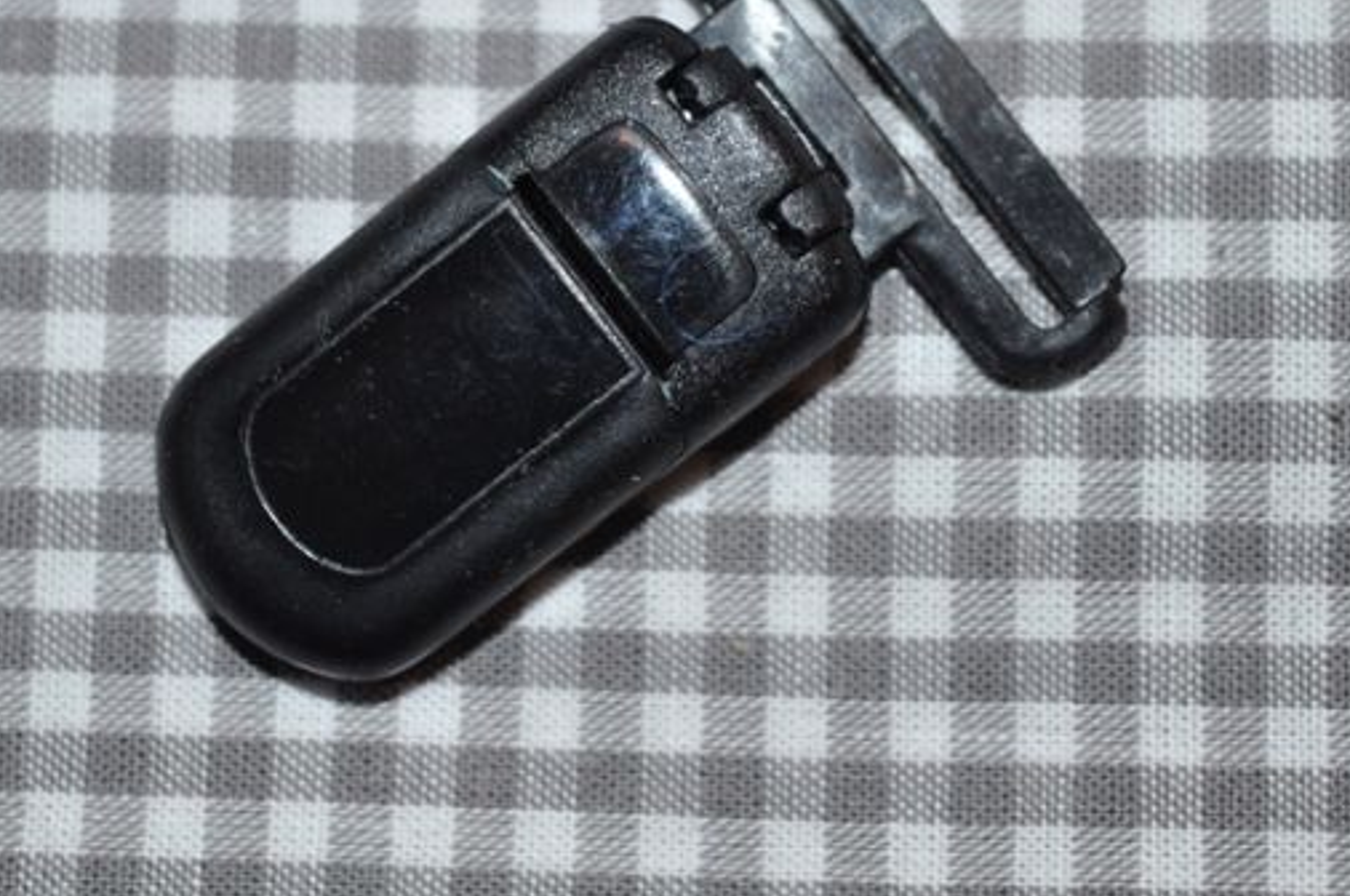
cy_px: 212
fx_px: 4082
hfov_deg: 18.8
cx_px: 534
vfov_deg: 12.5
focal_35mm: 109
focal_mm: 46
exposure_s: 1/60
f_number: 5
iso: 200
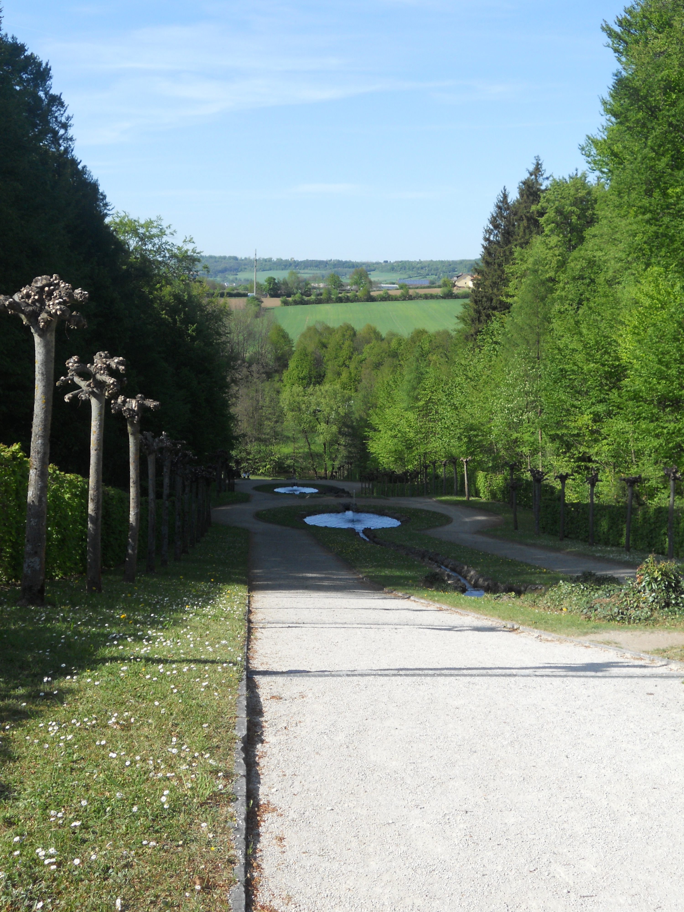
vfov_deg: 41.2
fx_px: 1212
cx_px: 342
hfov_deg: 31.5
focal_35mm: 46
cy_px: 456
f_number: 4.3
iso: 80
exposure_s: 1/400
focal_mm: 8.2
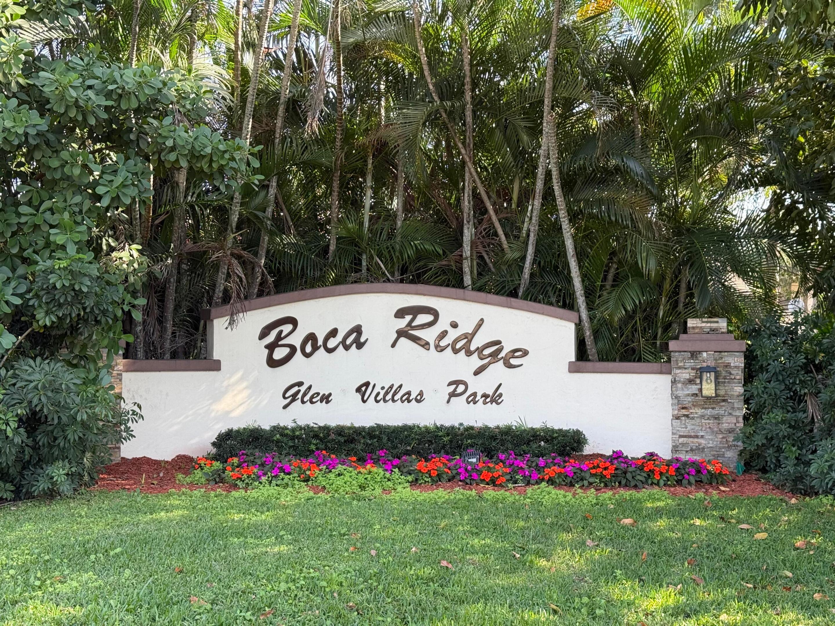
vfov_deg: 30.3
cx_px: 418
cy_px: 313
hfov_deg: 39.7
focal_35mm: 48
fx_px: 1158
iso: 64
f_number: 1.78
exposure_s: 1/342
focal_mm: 6.76
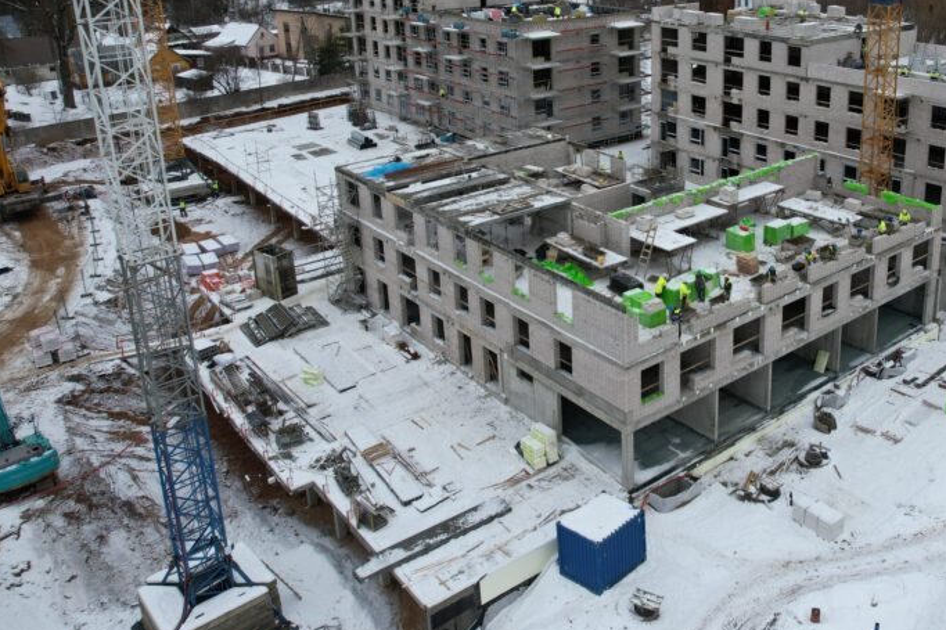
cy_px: 170
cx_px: 662
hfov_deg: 55.5
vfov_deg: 39.1
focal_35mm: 33
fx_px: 867
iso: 100
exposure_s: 1/725
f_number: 2.8
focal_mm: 8.38
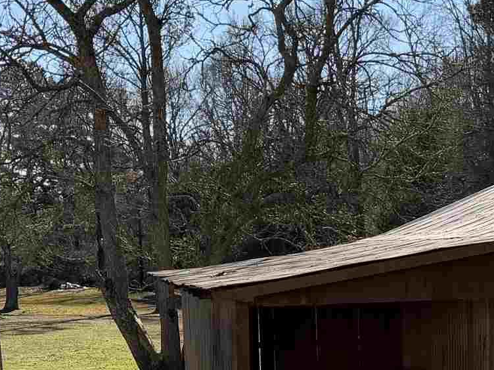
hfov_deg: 19.0
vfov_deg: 14.7
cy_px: 403
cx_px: 589
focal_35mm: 98
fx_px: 1399
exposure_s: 1/2907
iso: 100
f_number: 1.78
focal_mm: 6.76
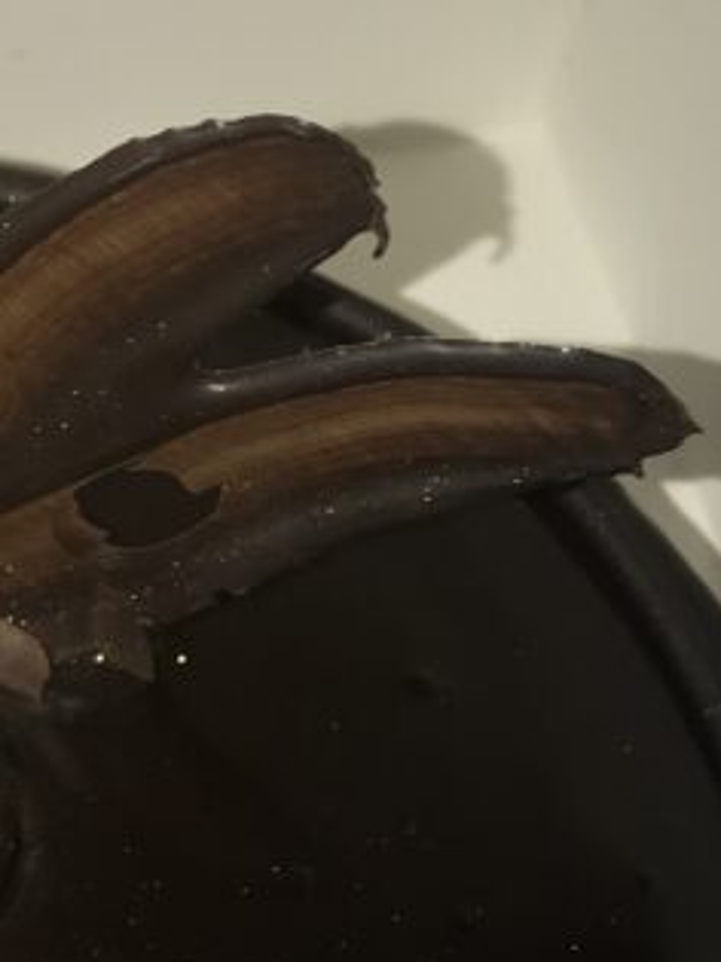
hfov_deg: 15.6
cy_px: 928
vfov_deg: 20.9
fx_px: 2529
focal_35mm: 91
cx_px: -147
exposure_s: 1/74
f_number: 1.8
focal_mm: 3.99
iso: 20
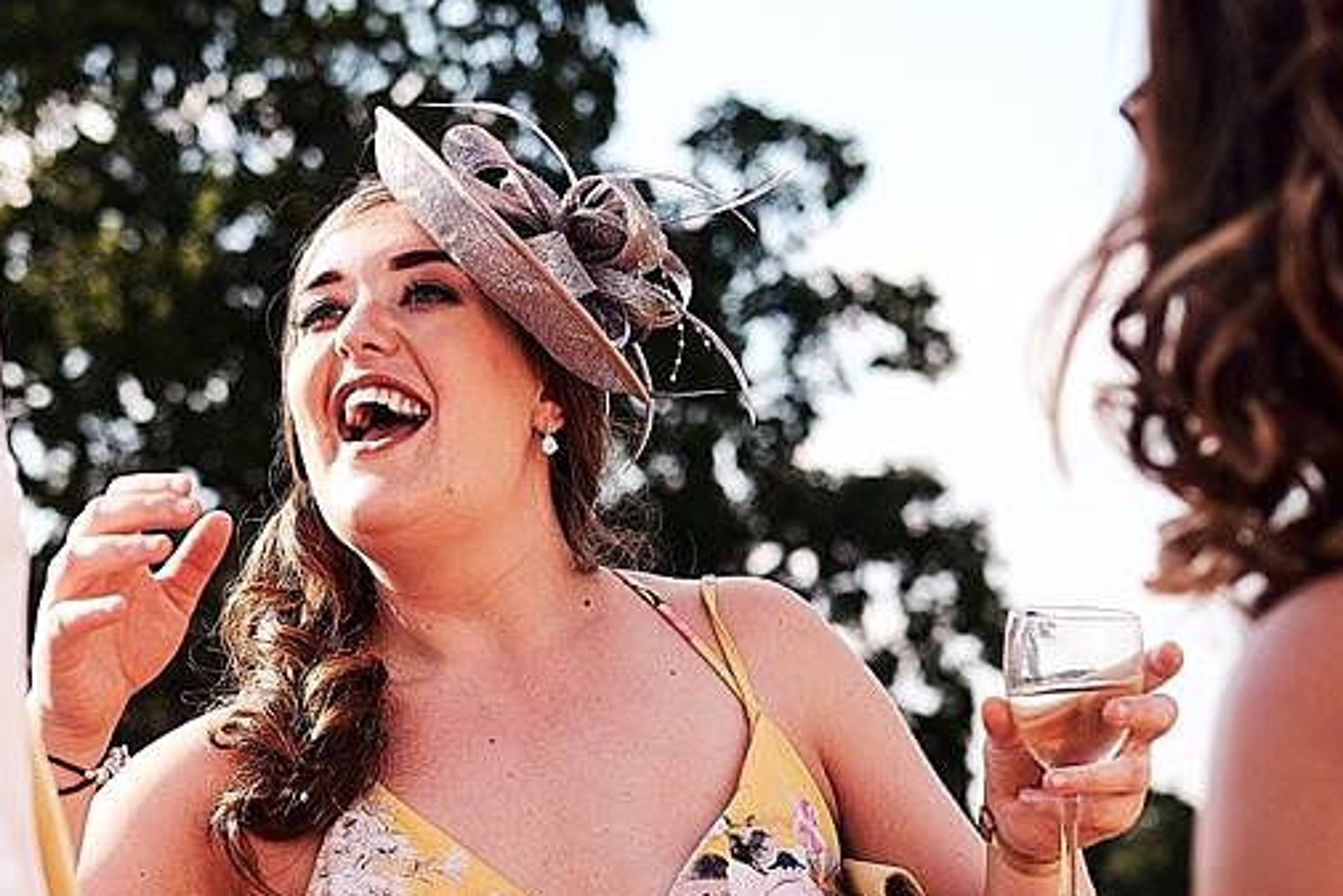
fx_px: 3918
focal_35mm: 105
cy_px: 500
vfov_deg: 13.0
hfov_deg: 19.4
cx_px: 449
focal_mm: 35
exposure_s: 1/5000
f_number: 2.5
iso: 400
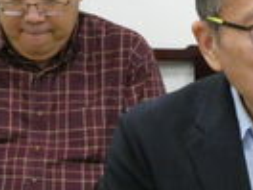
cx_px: 282
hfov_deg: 6.1
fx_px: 2353
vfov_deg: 4.6
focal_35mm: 322
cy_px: 155
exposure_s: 1/80
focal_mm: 19
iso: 1600
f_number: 5.1
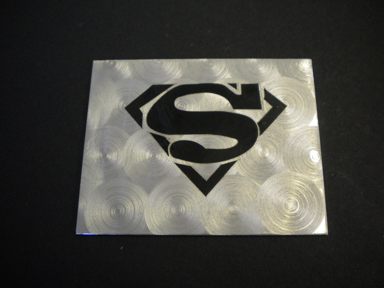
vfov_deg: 40.7
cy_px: 144
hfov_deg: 52.6
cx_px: 192
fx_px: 388
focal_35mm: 35
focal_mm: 6.3
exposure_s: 1/63
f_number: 3.1
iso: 300
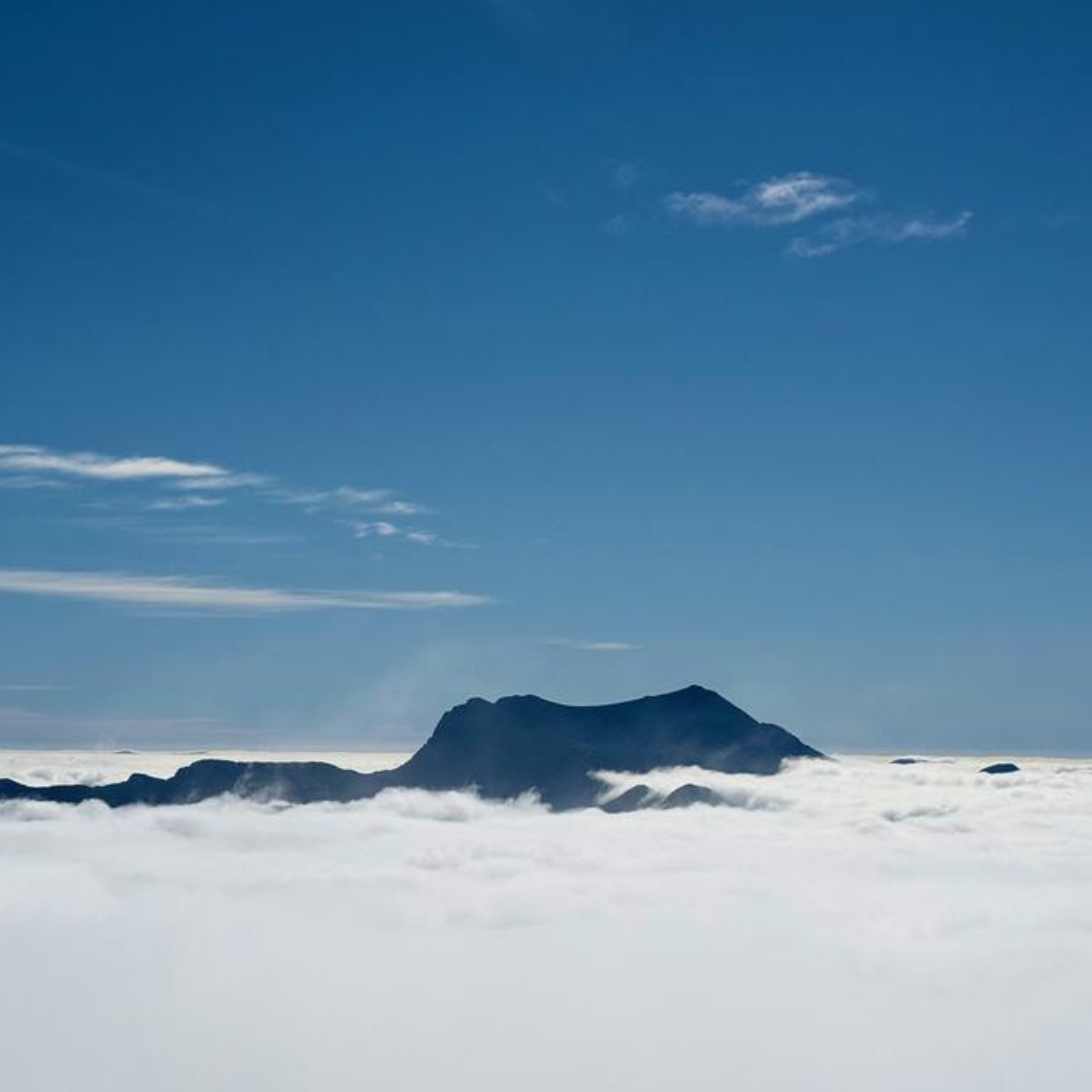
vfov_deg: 26.5
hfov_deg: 26.4
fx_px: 2320
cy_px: 587
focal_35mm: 65
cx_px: 386
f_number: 1.78
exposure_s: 1/27778
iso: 50
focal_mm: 6.76
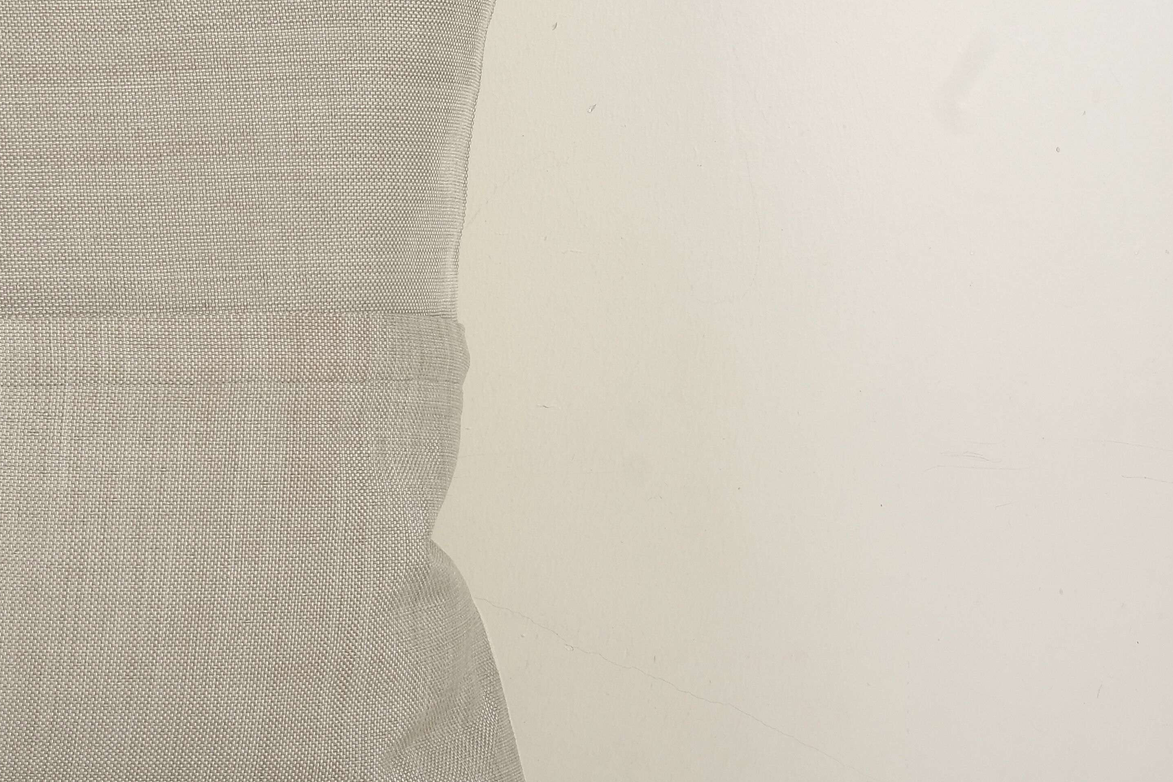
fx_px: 3453
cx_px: -90
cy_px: 351
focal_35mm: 106
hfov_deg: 18.6
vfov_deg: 12.9
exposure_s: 1/160
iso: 80
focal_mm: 32.9
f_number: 16
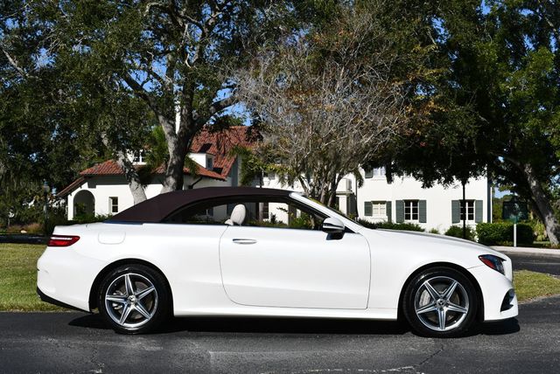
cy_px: 187
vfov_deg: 28.1
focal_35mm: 48
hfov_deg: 41.1
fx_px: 747
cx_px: 280
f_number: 10
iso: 100
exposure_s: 1/400
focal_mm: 24
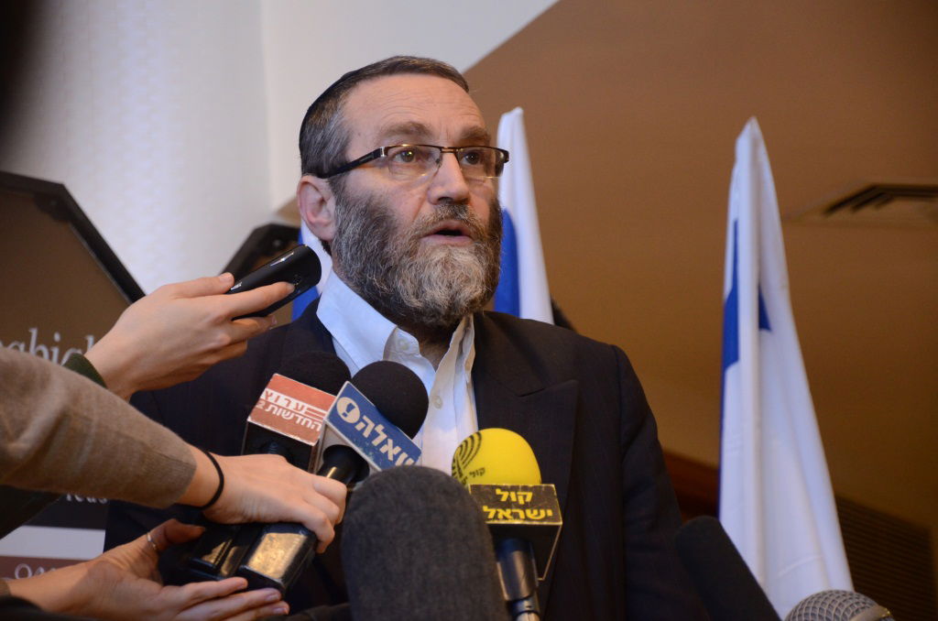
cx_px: 469
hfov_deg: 16.1
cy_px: 310
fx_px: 3315
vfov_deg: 10.7
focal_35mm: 128
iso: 1600
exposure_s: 1/50
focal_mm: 85
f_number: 5.6
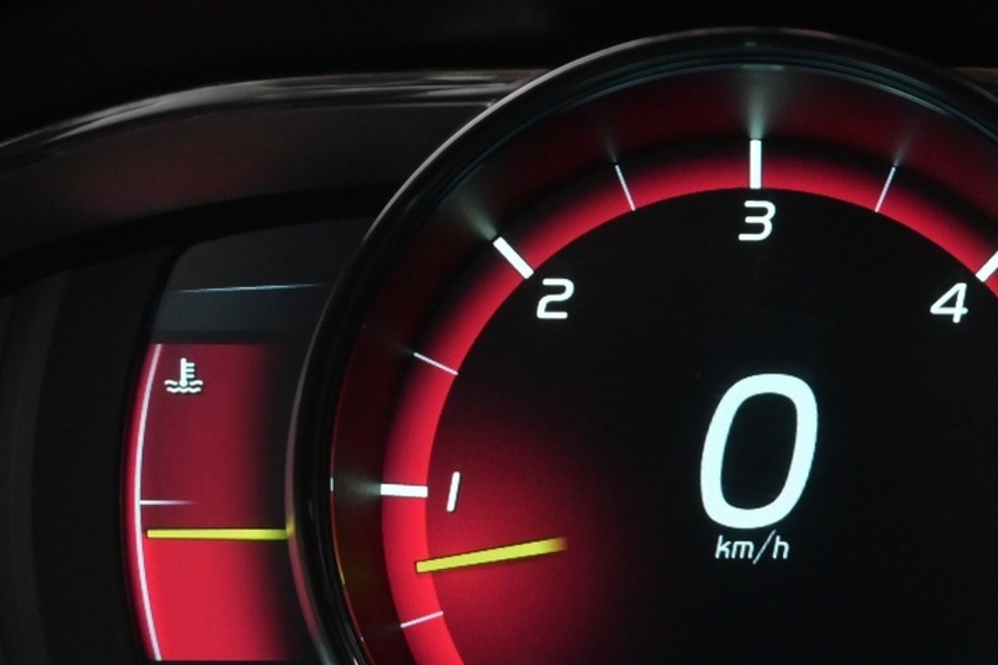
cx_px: 770
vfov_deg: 12.2
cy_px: 500
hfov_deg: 18.1
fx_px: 3109
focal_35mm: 112
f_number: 5
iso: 2500
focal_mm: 33
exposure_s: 1/80
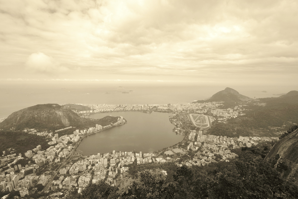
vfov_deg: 77.3
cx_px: 149
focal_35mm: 15
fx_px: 124
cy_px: 100
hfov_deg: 100.4
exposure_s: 1/100
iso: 400
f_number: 22
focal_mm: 10
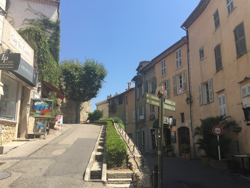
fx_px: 209
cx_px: 125
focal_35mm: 29
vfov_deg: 48.2
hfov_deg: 61.7
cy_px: 94
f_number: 2.2
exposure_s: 1/1412
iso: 32
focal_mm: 4.15
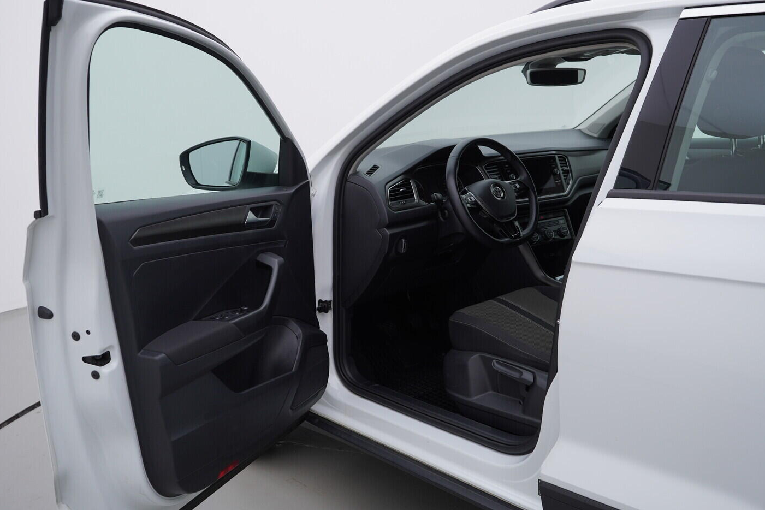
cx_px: 379
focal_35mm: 37
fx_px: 786
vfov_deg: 35.9
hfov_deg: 51.9
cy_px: 248
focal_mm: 24
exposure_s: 1/80
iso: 125
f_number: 4
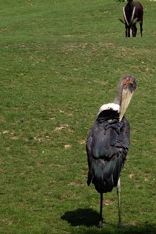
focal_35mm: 234
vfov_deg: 8.8
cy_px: 65
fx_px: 1522
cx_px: 149
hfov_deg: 5.9
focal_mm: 23.7
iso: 50
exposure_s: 1/250
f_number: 5.4
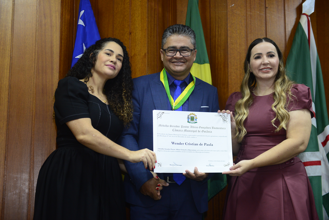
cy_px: 110
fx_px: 530
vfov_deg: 23.4
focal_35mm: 58
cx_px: 164
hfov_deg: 34.5
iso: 2000
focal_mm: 58
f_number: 2.8
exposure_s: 1/125
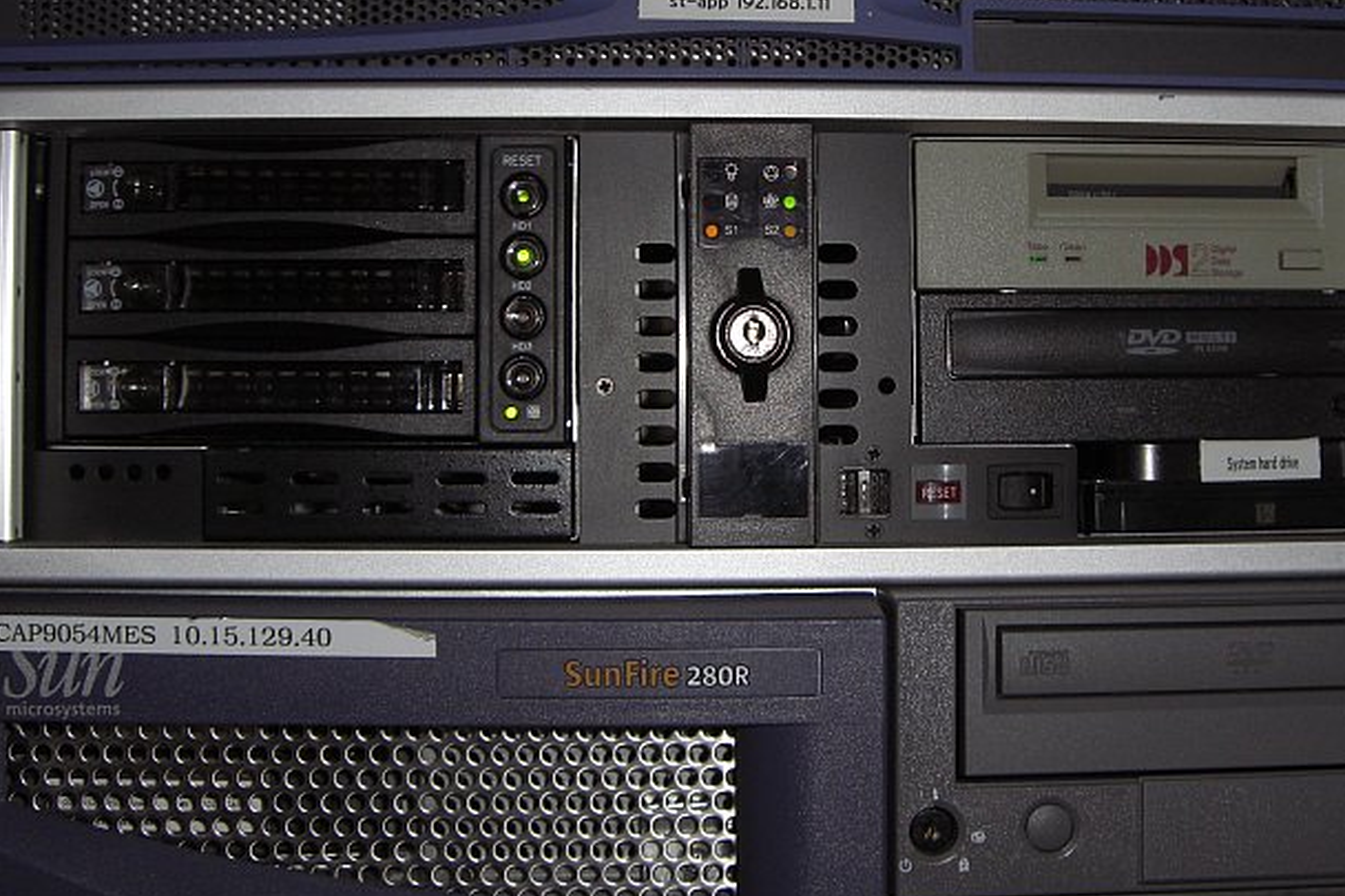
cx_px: 759
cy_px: 299
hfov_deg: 38.1
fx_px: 1942
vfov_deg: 25.8
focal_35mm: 52
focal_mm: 6.2
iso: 100
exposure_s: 1/60
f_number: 2.7
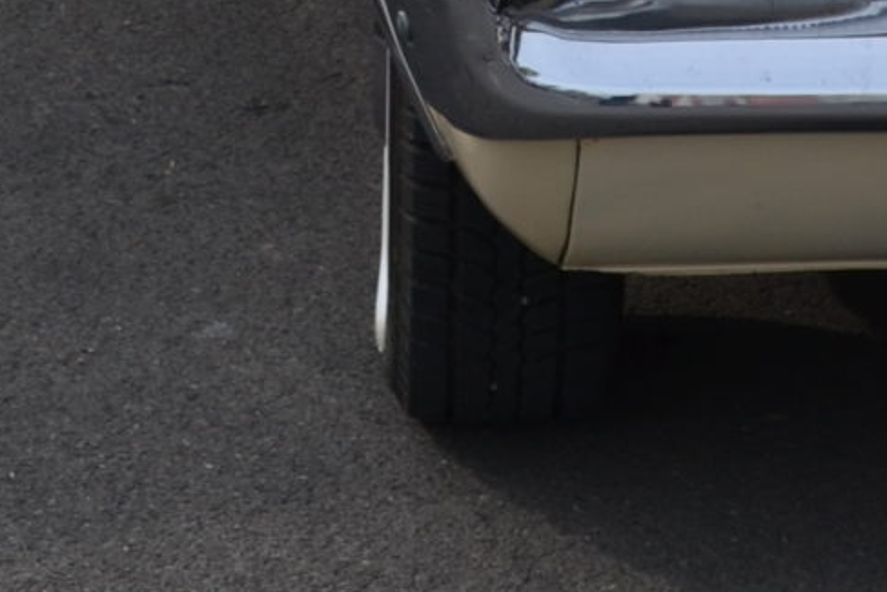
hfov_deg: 9.5
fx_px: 5052
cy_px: -382
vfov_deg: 6.6
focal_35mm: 205
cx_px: 1605
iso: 100
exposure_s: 1/200
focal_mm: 26
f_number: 7.1
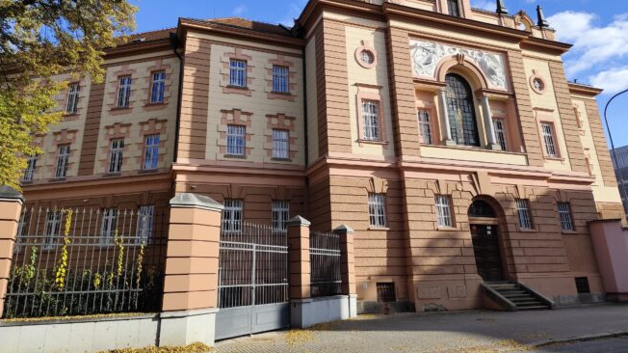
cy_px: 136
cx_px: 316
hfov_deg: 71.9
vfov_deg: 44.0
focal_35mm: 26
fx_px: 433
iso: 50
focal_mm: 6.19
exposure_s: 1/1027
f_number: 1.65
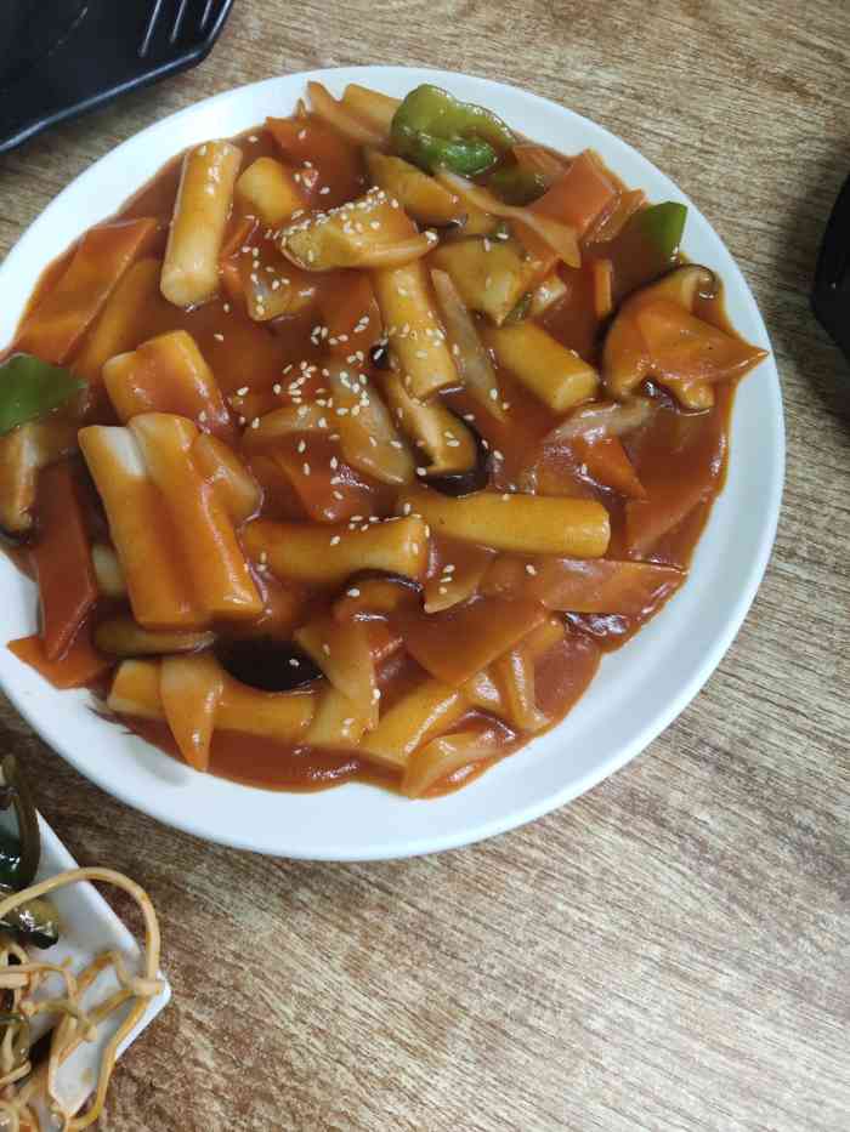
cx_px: 425
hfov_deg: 48.2
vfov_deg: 61.7
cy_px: 566
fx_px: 949
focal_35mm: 29
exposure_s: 1/50
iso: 248
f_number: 1.8
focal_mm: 4.27
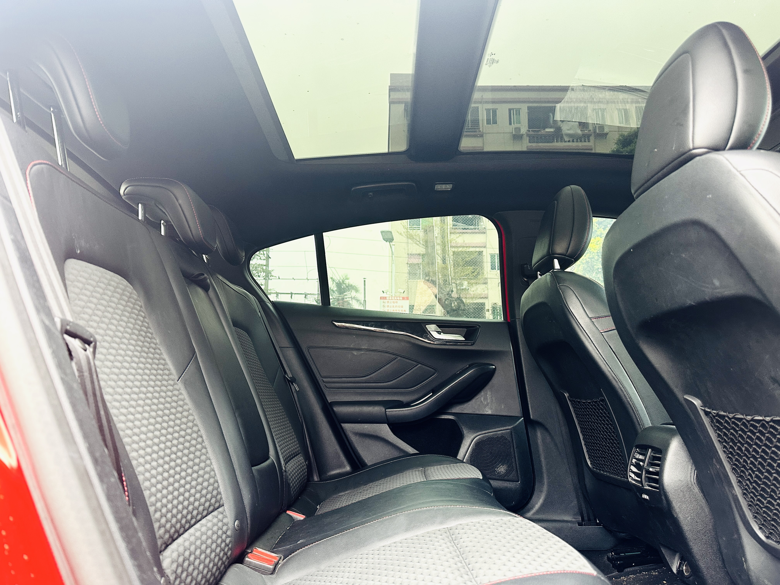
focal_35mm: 24
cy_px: 292
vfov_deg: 56.8
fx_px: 541
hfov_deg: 71.6
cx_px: 390
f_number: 1.78
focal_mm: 6.86
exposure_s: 1/78
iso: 250
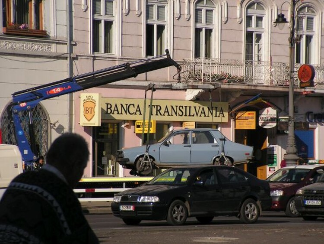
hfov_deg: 10.7
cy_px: 122
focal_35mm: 184
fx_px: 1723
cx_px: 162
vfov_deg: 8.1
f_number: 3.4
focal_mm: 30.8
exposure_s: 1/1600
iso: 64
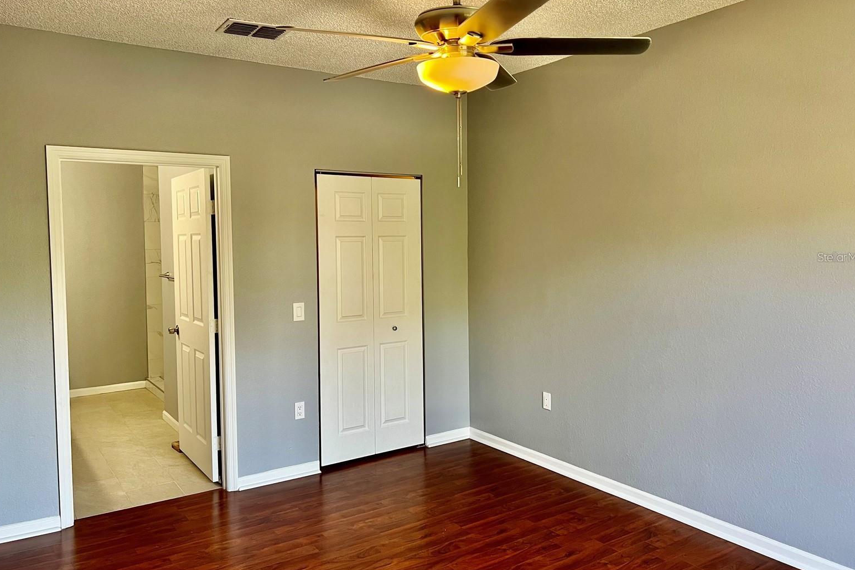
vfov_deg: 46.3
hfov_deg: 65.5
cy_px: 257
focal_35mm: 28
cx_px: 427
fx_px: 665
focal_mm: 5.7
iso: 125
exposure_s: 1/91
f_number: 1.5
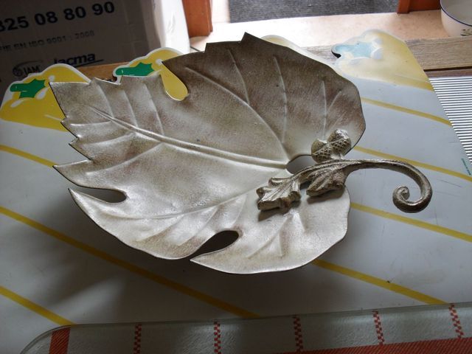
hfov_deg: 52.6
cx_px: 236
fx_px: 477
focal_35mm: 35
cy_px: 177
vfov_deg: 40.7
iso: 100
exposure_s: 1/60
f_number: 3.2
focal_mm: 6.3
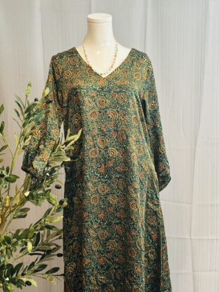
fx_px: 574
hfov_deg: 21.6
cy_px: 189
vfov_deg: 28.4
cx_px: 134
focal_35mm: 68
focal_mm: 6.86
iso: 200
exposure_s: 1/60
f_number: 1.78
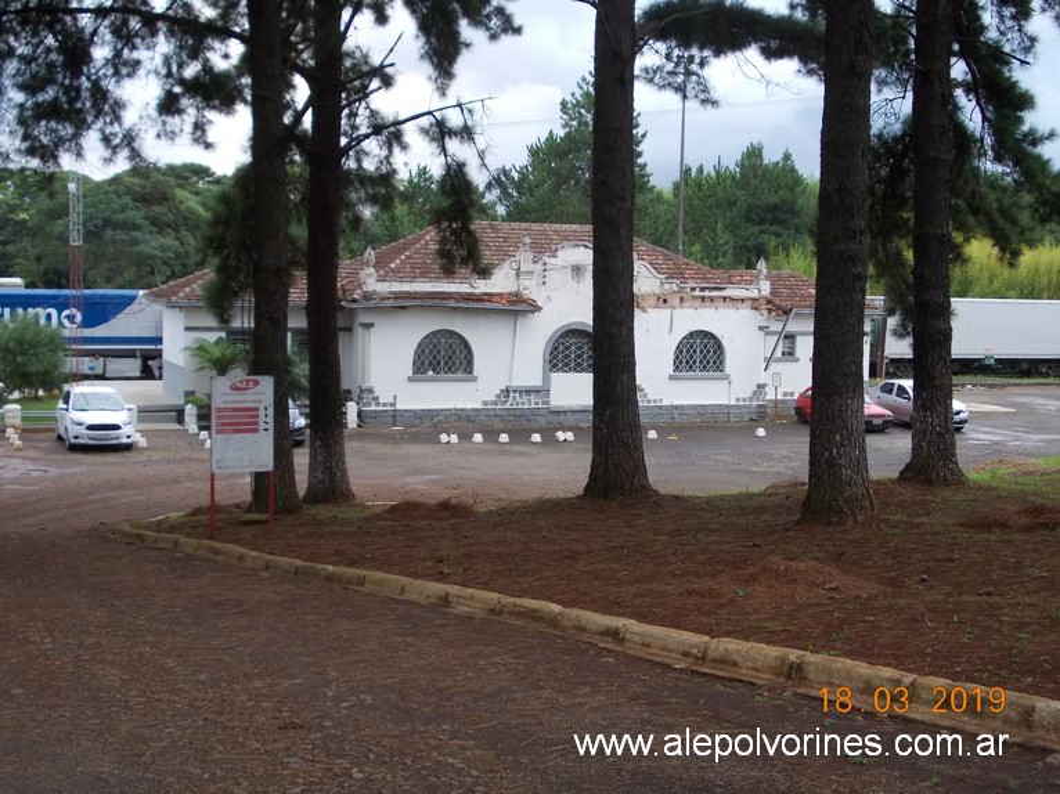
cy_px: 397
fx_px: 1561
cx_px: 530
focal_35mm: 51
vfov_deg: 28.5
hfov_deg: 37.5
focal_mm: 7.2
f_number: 3.6
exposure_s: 1/30
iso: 160
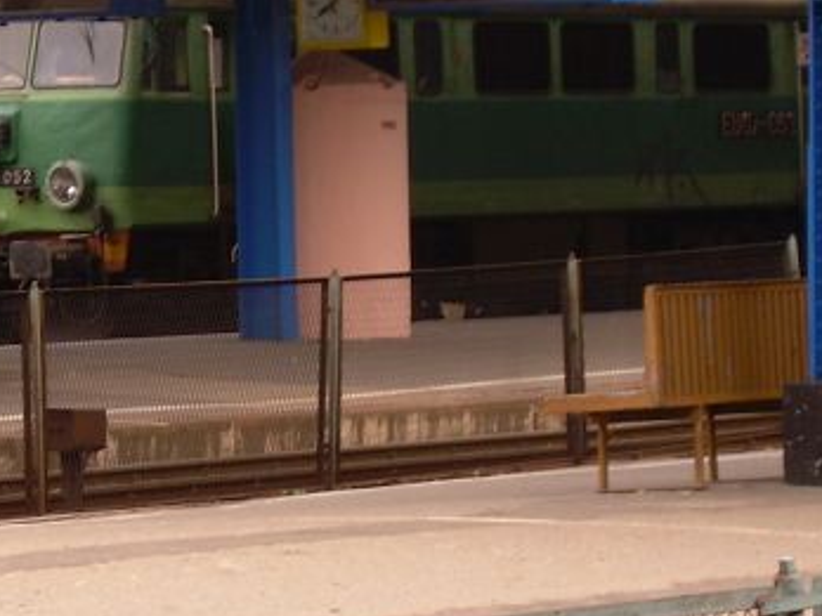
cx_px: 378
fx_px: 6008
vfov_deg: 5.9
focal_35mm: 253
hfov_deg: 7.8
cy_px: 290
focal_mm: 18.9
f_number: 4.9
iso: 50
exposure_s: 1/60
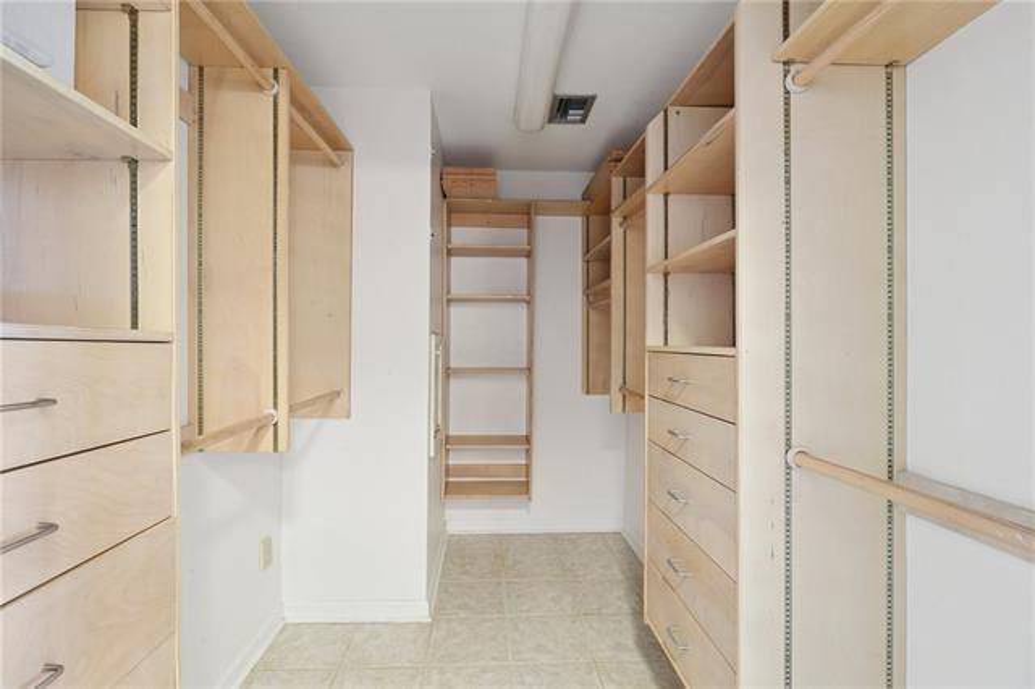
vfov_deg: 73.7
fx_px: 460
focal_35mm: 16
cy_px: 344
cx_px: 518
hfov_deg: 96.8
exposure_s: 1.3
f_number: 13
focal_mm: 16
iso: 400
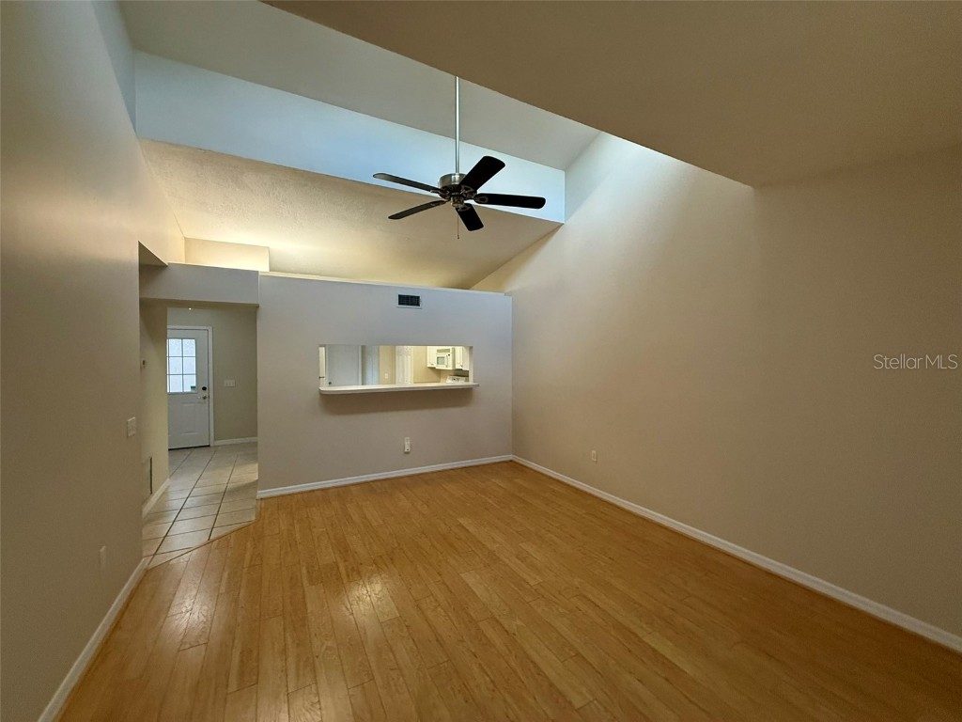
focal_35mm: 14
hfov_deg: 102.1
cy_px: 361
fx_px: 389
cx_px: 481
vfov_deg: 85.7
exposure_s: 1/120
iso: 400
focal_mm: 2.22
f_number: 2.2
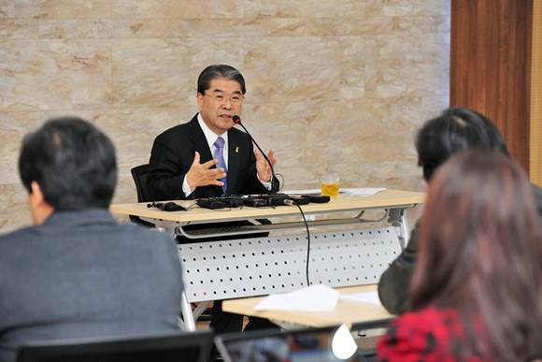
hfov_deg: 13.2
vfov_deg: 8.9
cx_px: 271
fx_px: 2334
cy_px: 181
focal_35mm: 155
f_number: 5
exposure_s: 1/160
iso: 1250
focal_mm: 155
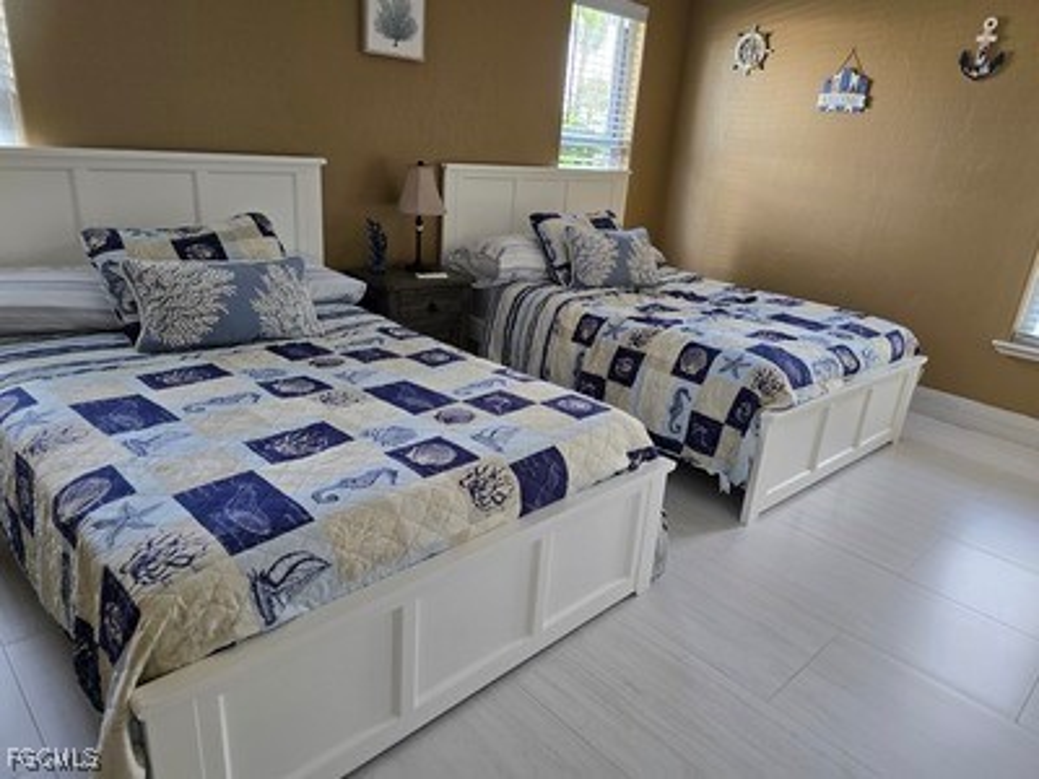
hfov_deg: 73.9
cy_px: 390
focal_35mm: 23
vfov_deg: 58.9
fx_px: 690
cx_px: 520
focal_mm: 6.3
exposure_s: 1/120
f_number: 1.7
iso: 200
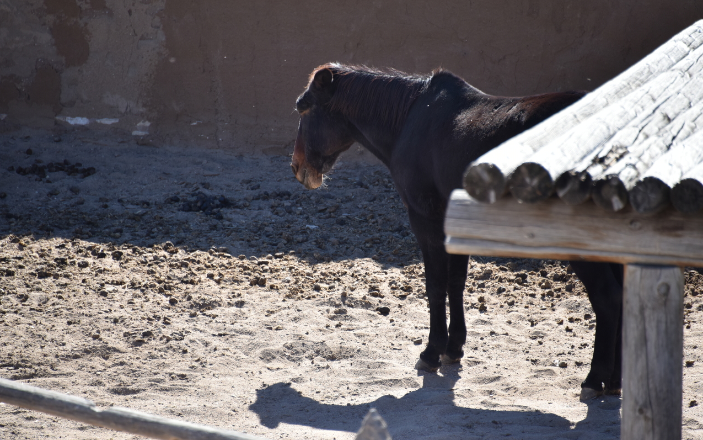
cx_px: 352
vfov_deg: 4.3
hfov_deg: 6.8
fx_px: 5882
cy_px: 207
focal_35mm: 307
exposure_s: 1/640
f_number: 5.6
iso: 400
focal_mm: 300
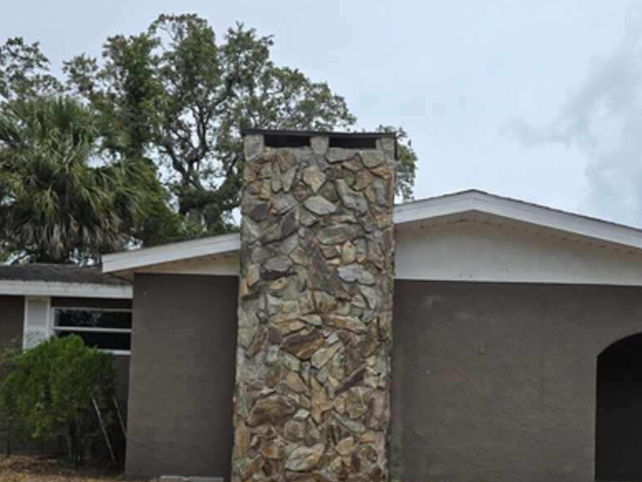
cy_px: 368
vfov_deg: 36.7
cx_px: 386
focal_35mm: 38
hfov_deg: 48.7
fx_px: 705
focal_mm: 6.3
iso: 12
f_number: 1.7
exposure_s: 1/922
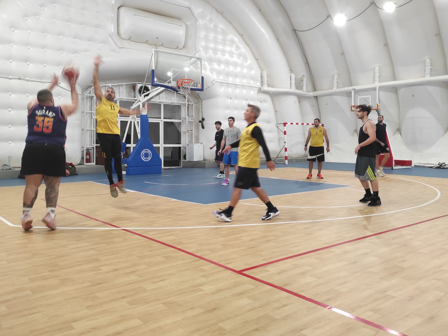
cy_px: 141
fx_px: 388
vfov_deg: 46.6
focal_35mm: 30
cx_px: 225
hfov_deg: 60.0
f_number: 1.89
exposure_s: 1/50
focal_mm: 5.43
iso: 270
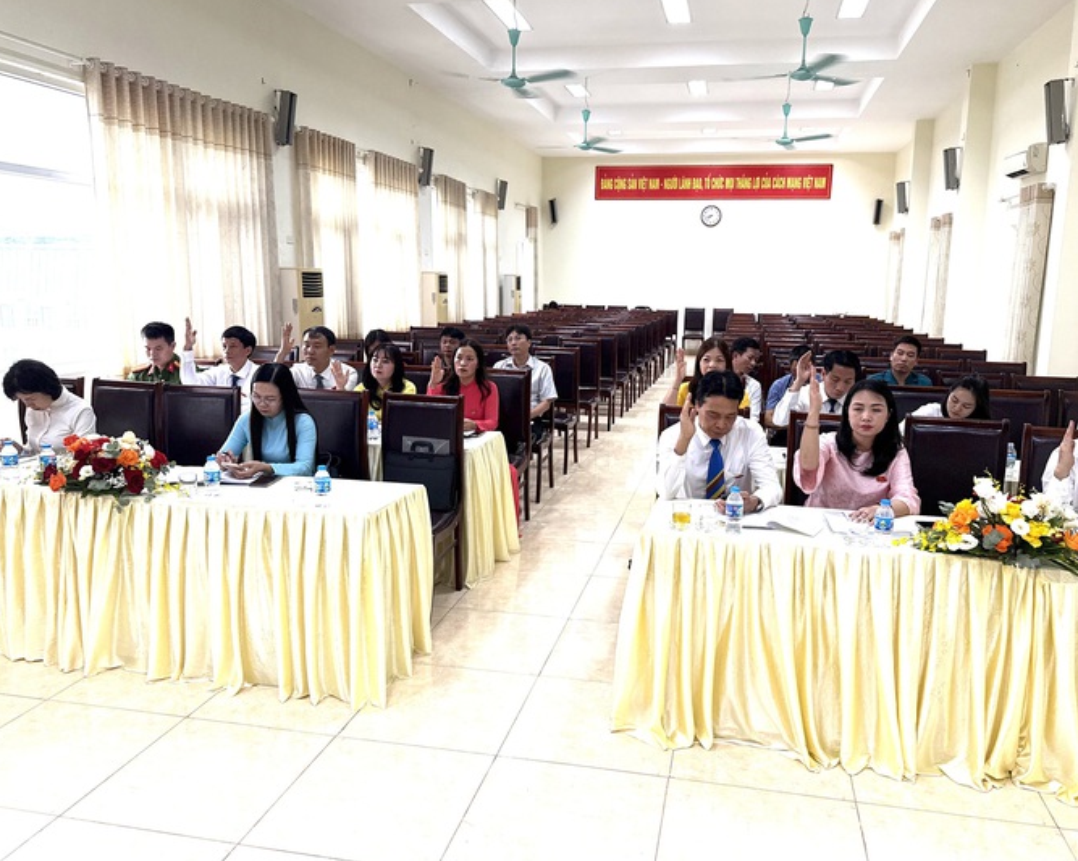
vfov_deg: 54.9
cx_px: 590
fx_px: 829
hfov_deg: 65.9
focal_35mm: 26
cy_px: 418
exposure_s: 1/100
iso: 160
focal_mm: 6.76
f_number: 1.78
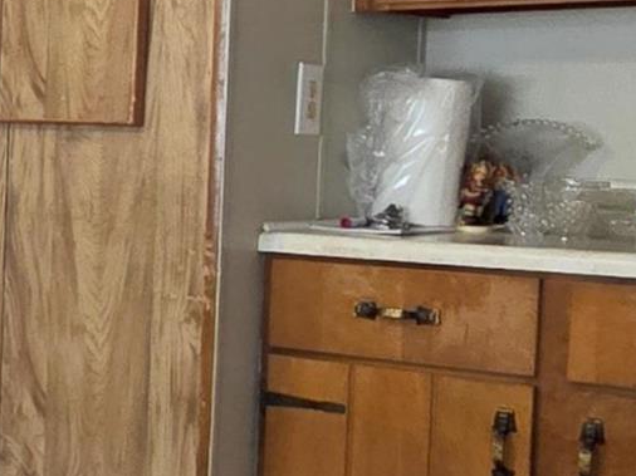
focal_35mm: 79
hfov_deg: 17.5
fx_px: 1451
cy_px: 182
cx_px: -641
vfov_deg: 18.6
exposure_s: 1/60
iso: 100
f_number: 2.2
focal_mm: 2.2
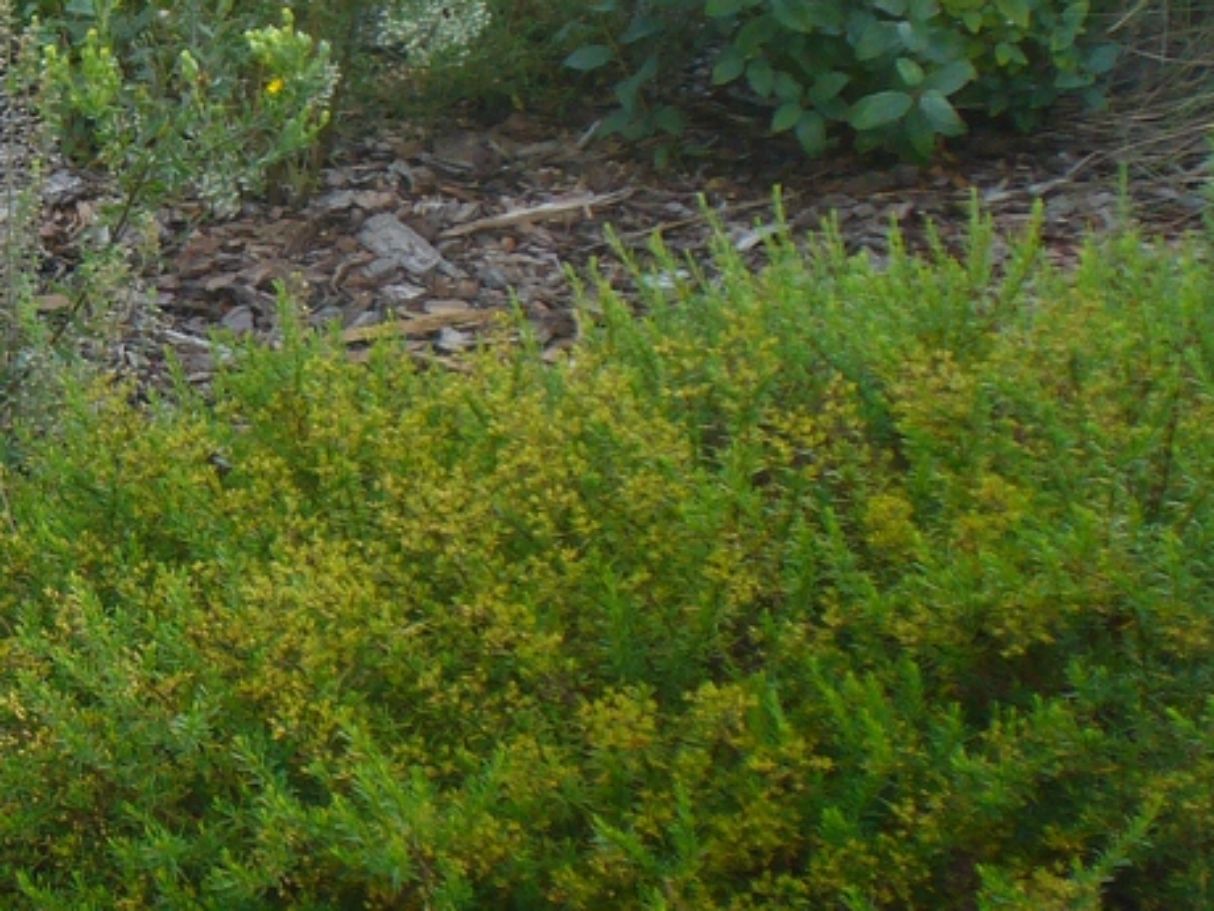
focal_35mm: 147
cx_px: 37
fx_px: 5155
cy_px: 409
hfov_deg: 13.3
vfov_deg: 10.1
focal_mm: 7.9
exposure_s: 1/125
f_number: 3
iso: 80
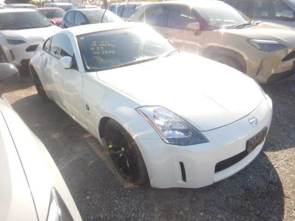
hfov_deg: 71.6
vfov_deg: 56.8
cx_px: 148
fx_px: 205
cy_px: 110
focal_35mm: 24
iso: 125
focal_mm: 4.3
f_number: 2.8
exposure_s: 1/200
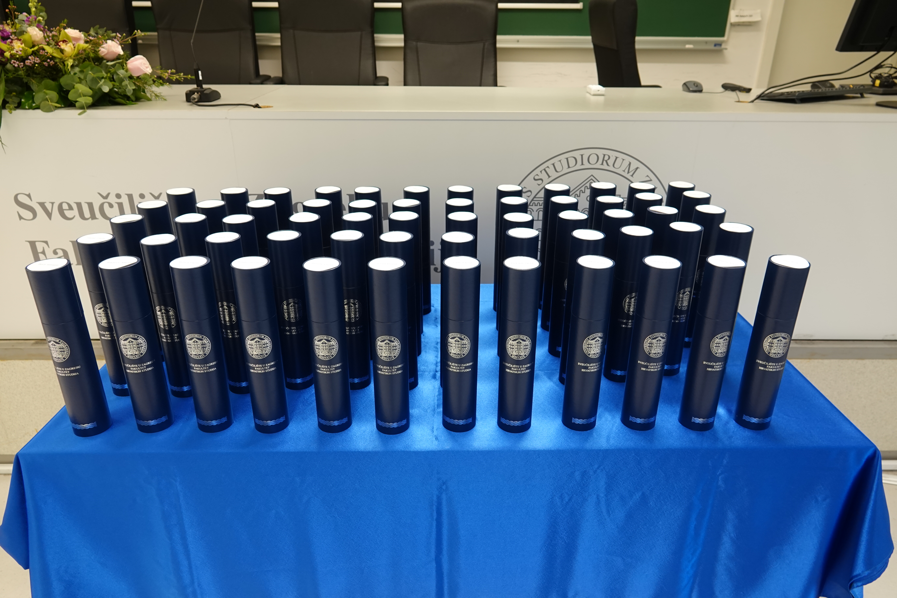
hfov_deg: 73.7
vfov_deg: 53.1
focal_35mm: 24
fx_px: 598
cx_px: 448
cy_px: 299
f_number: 2.4
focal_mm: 8.8
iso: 250
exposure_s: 1/30
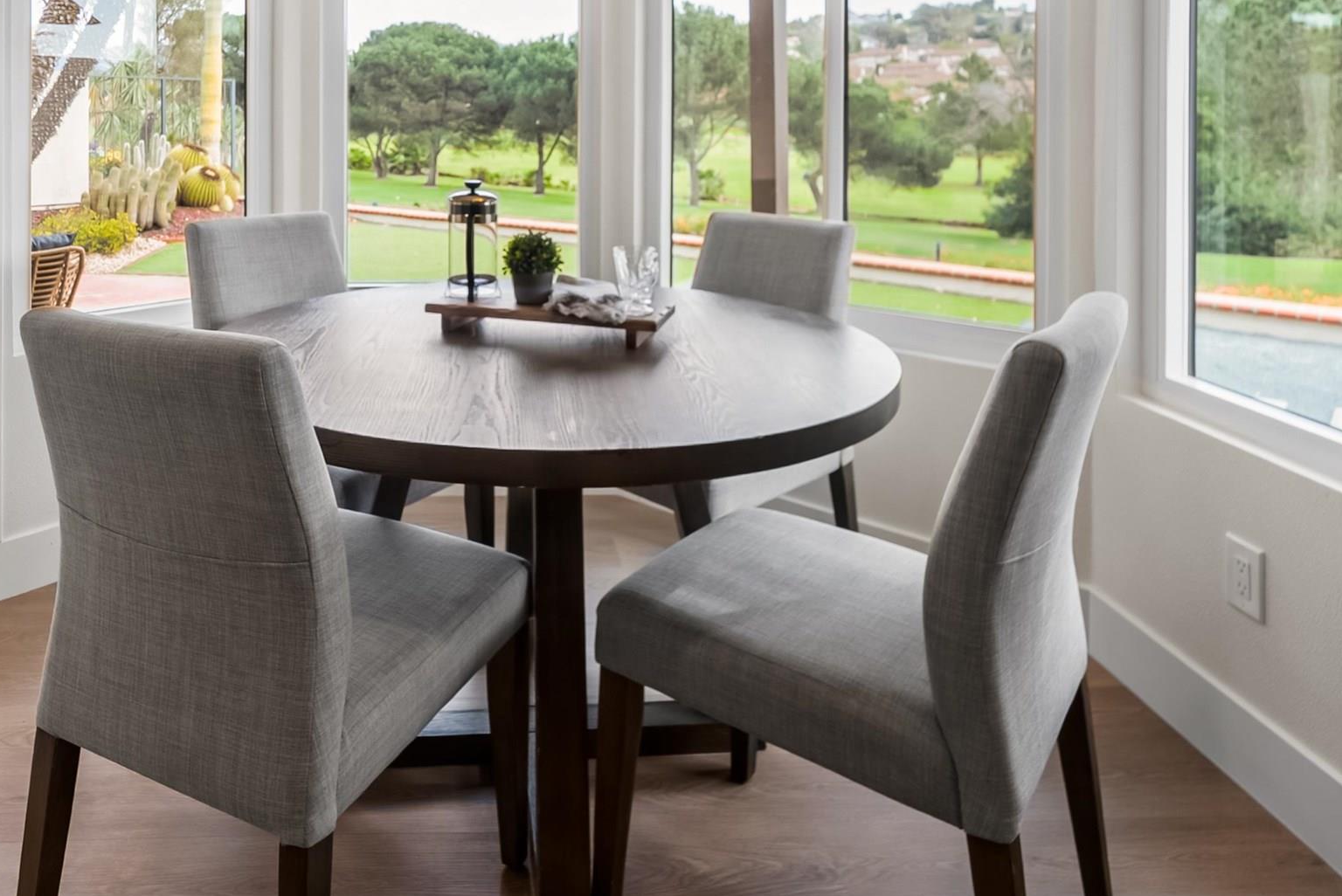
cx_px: 491
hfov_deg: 72.3
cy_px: 126
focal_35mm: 24
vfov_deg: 48.7
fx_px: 895
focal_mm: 12
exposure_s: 1/400
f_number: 6.3
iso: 250
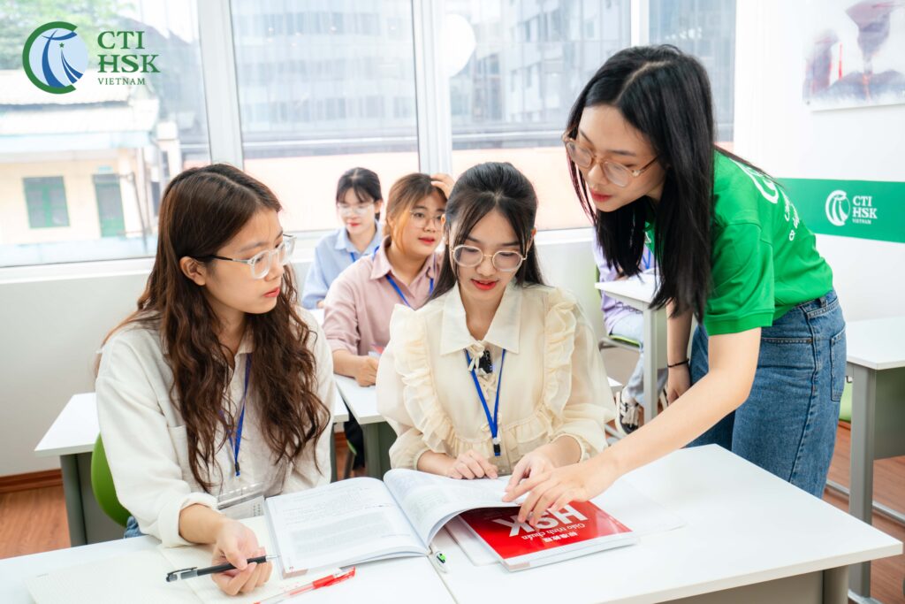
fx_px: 880
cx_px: 452
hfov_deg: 54.4
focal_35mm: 35
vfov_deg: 37.9
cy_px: 302
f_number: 5
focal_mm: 35
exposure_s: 1/40
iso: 500
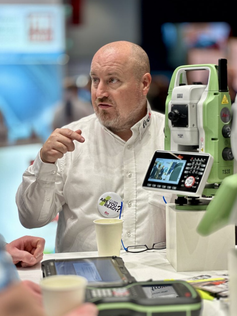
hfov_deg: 18.9
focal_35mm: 78
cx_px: 119
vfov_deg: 25.0
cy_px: 158
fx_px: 712
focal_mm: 9
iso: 200
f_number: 2.8
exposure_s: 1/100
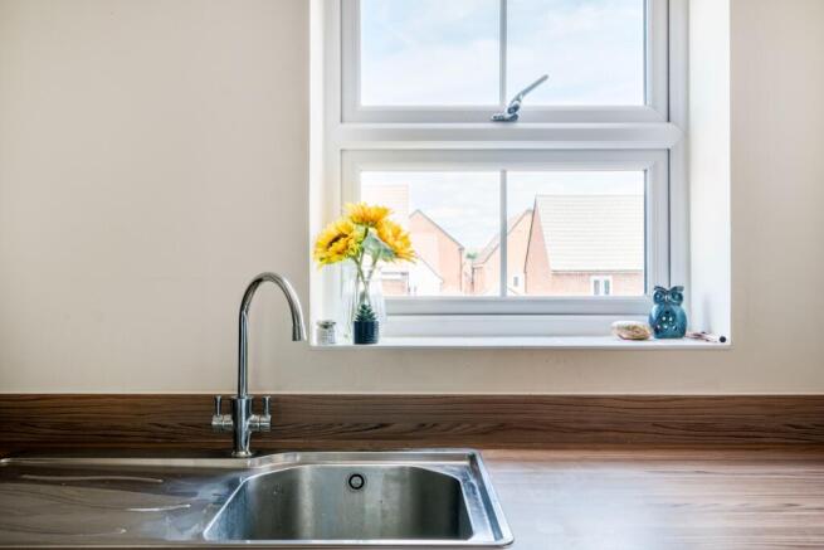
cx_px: 412
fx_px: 687
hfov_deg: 61.9
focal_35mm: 30
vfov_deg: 43.6
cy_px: 275
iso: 100
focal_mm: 20
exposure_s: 1/8
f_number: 8
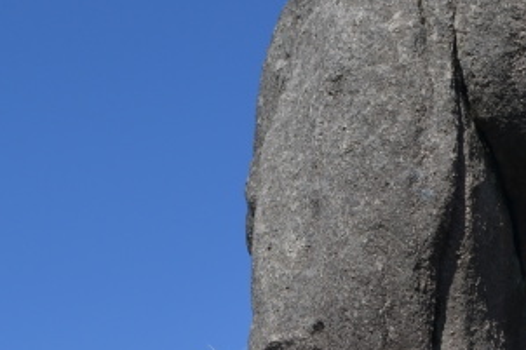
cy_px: 396
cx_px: 329
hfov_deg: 18.2
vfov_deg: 12.0
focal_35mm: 112
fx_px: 1635
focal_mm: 22
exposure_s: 1/200
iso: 100
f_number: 7.1
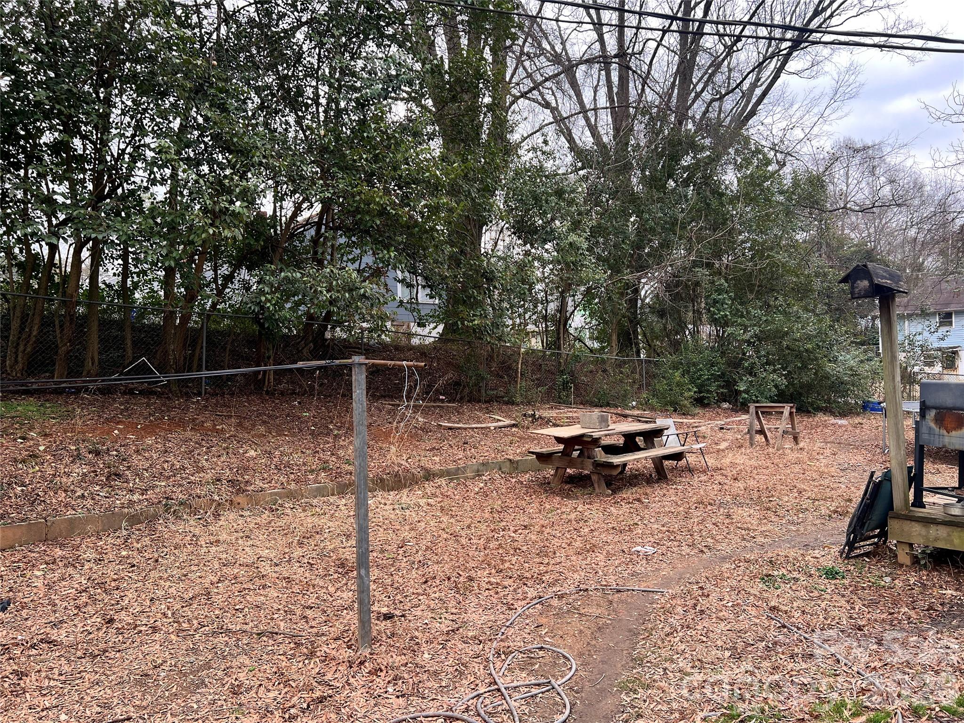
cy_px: 362
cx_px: 482
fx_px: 724
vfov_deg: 53.1
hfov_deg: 67.3
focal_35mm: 26
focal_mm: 5.7
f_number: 1.5
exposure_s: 1/184
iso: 40
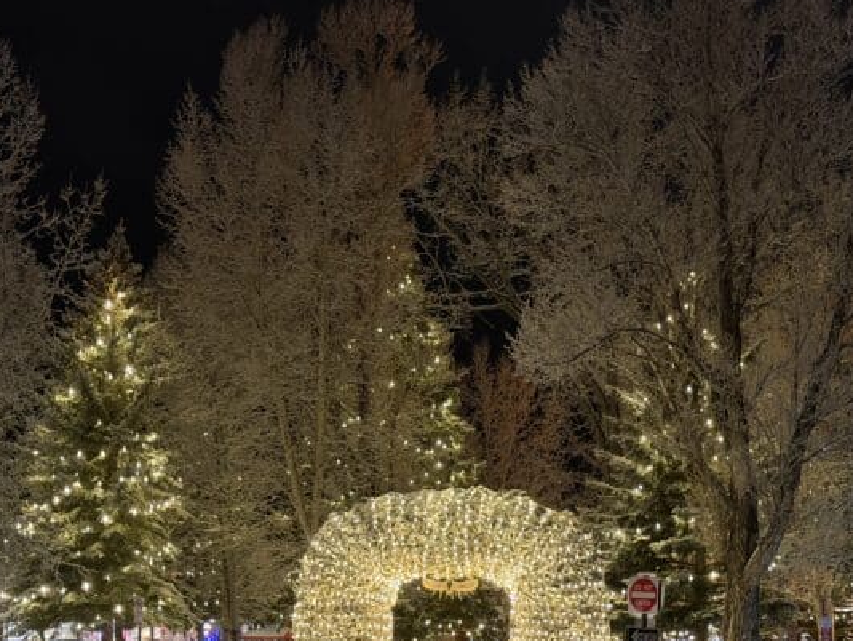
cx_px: 474
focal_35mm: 69
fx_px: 1701
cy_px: 384
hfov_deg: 28.1
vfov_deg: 21.3
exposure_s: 1/30
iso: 800
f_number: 1.78
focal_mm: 6.76
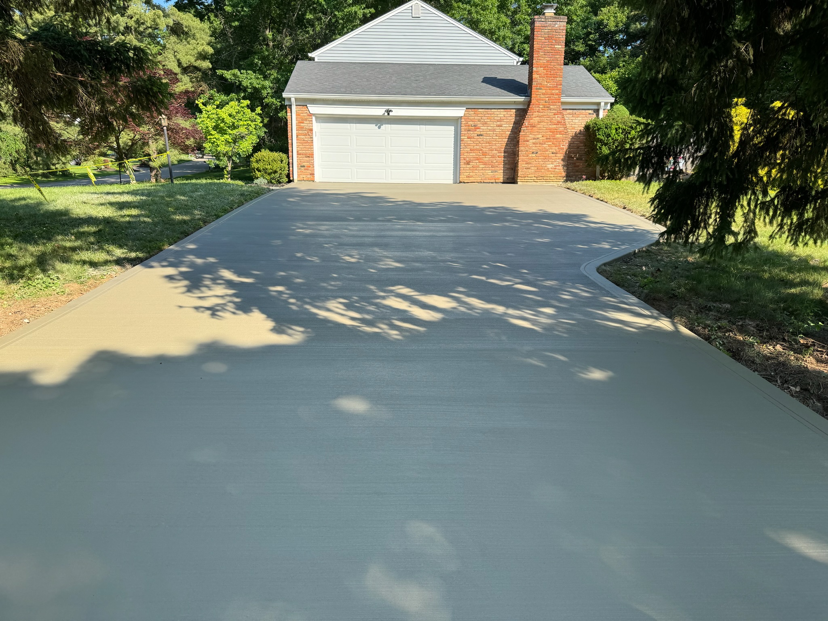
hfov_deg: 71.6
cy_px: 310
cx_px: 414
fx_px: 574
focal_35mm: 24
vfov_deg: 56.8
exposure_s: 1/1637
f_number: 1.78
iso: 80
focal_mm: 6.76
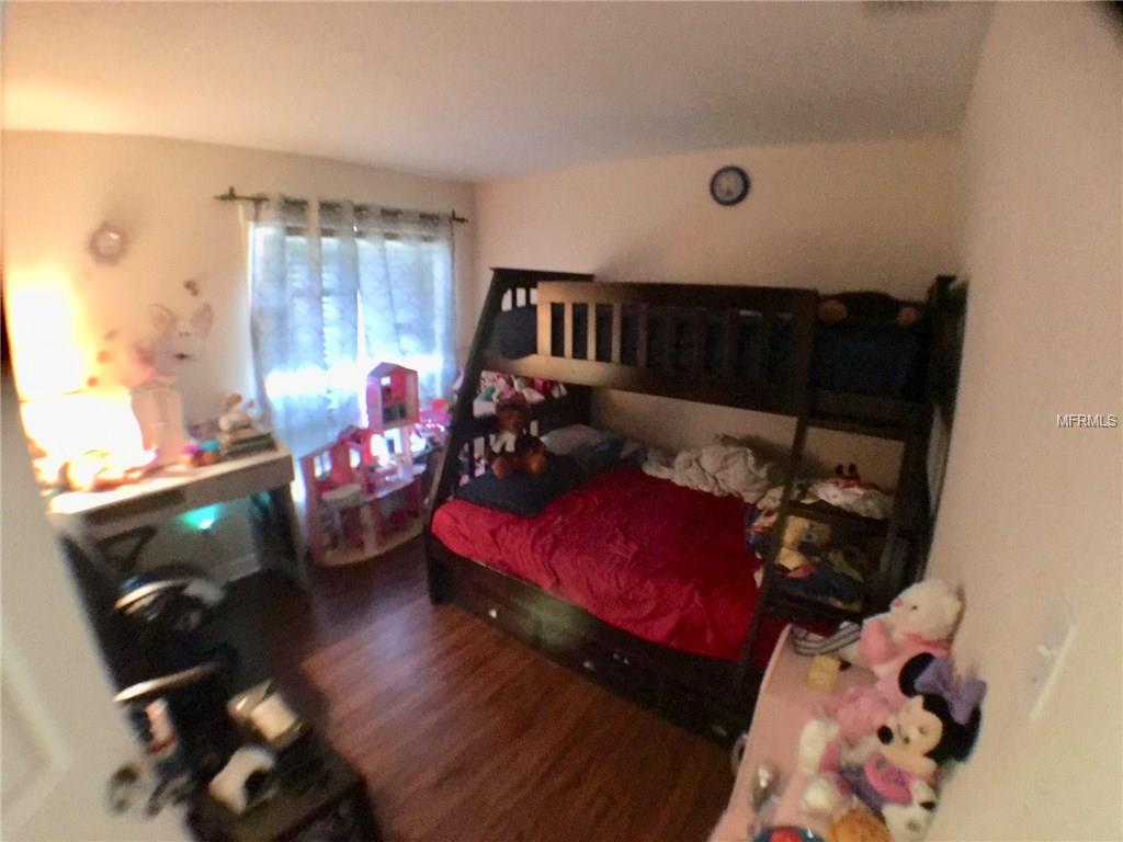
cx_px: 562
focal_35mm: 29
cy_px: 421
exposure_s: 1/16
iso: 800
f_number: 2.2
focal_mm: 4.15
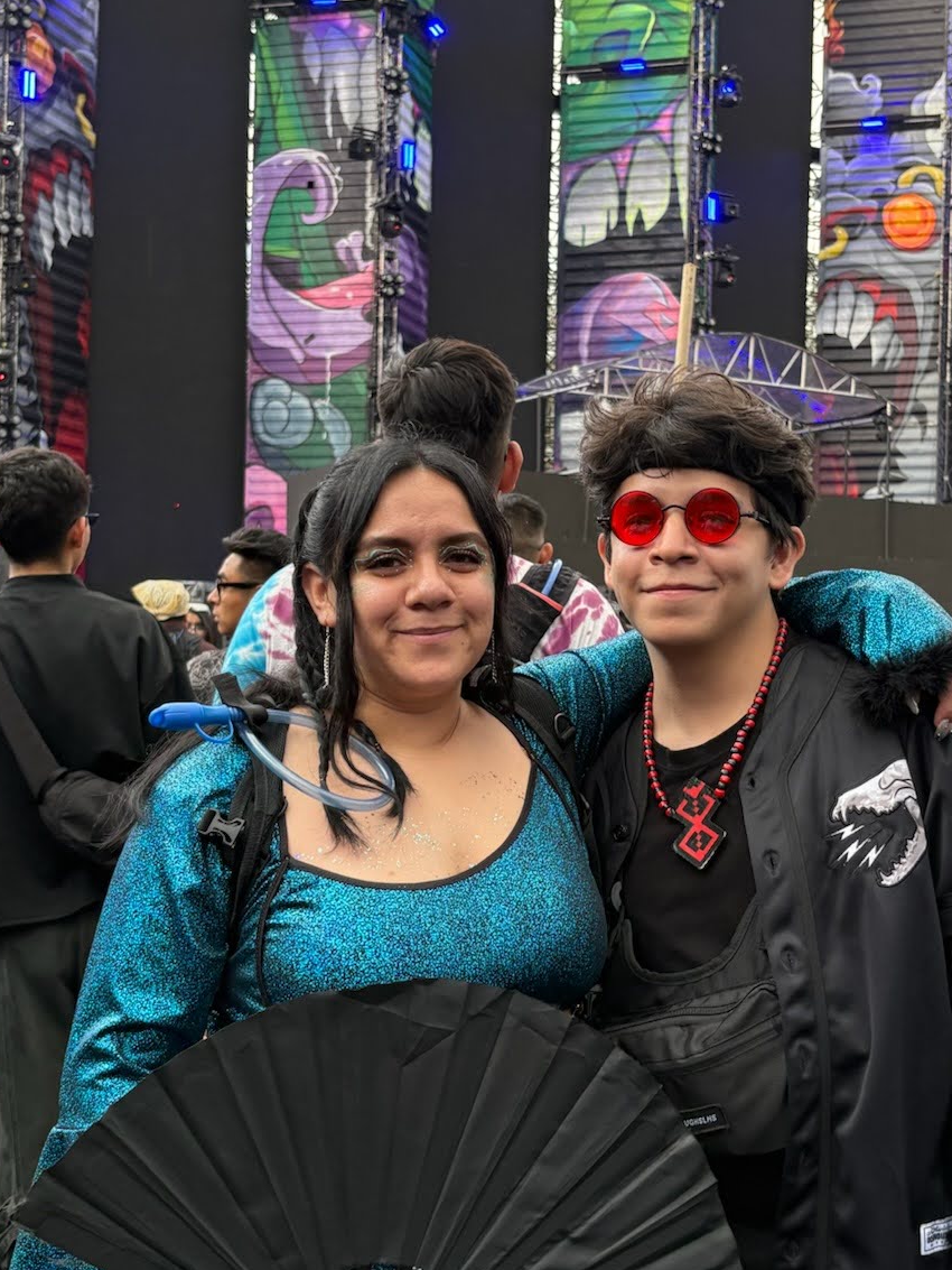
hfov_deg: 30.9
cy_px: 628
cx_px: 504
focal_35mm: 47
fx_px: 1723
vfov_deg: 40.4
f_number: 1.6
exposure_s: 1/241
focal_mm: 5.96
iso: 100
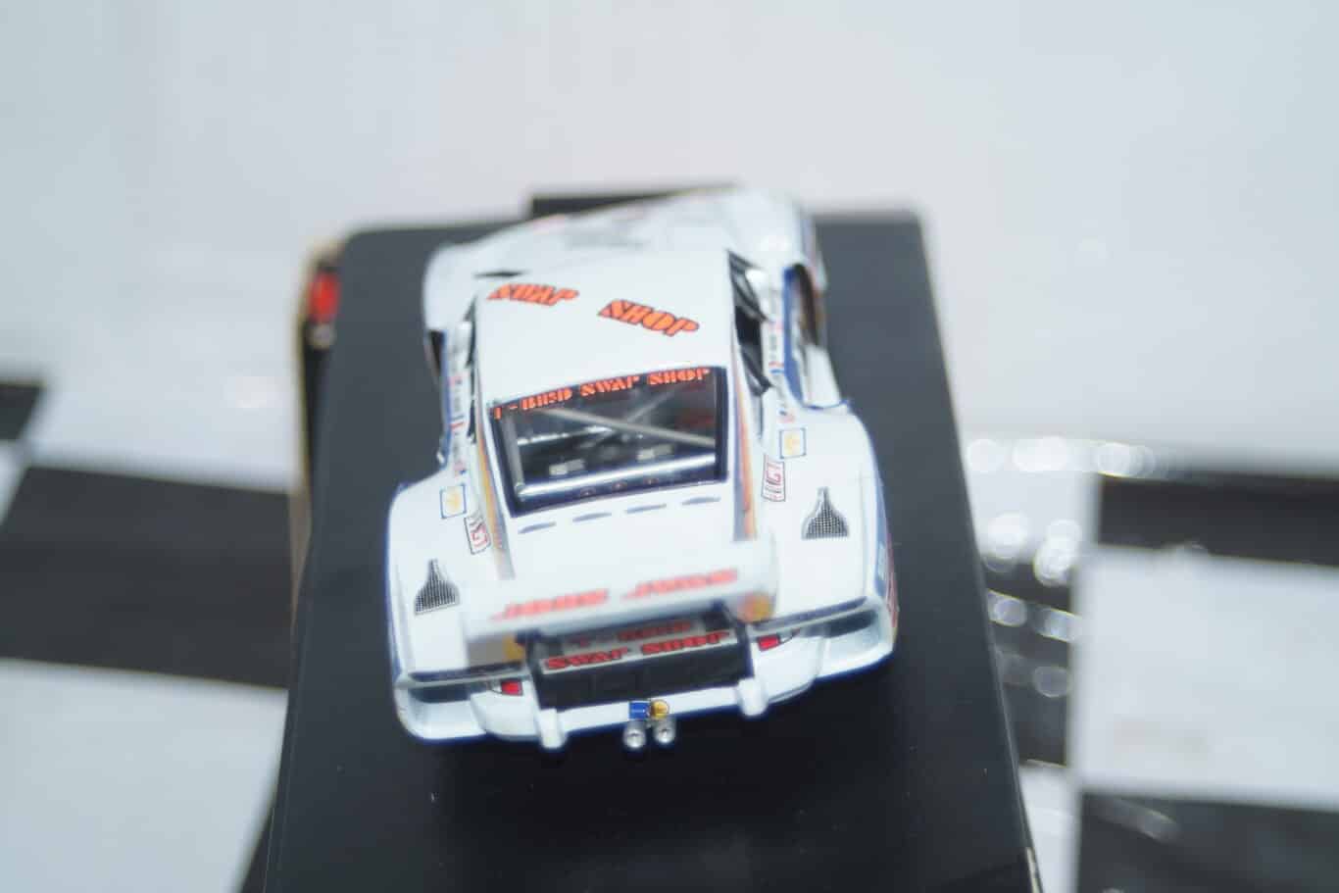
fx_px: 3906
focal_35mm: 105
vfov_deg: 13.0
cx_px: 670
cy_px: 446
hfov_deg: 19.5
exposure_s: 1/100
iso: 400
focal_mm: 70
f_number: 5.6
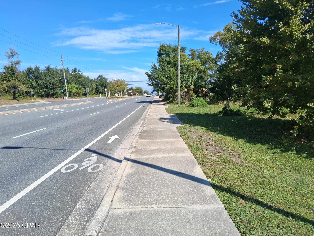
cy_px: 118
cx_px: 157
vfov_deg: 53.1
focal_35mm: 26
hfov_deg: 67.3
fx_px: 236
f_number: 1.8
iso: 25
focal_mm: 3.98
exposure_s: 1/567
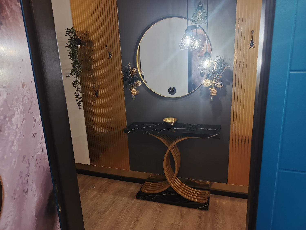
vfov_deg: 56.8
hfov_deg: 71.6
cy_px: 115
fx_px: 212
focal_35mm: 24
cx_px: 153
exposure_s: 1/50
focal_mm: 5.25
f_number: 1.75
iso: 2289
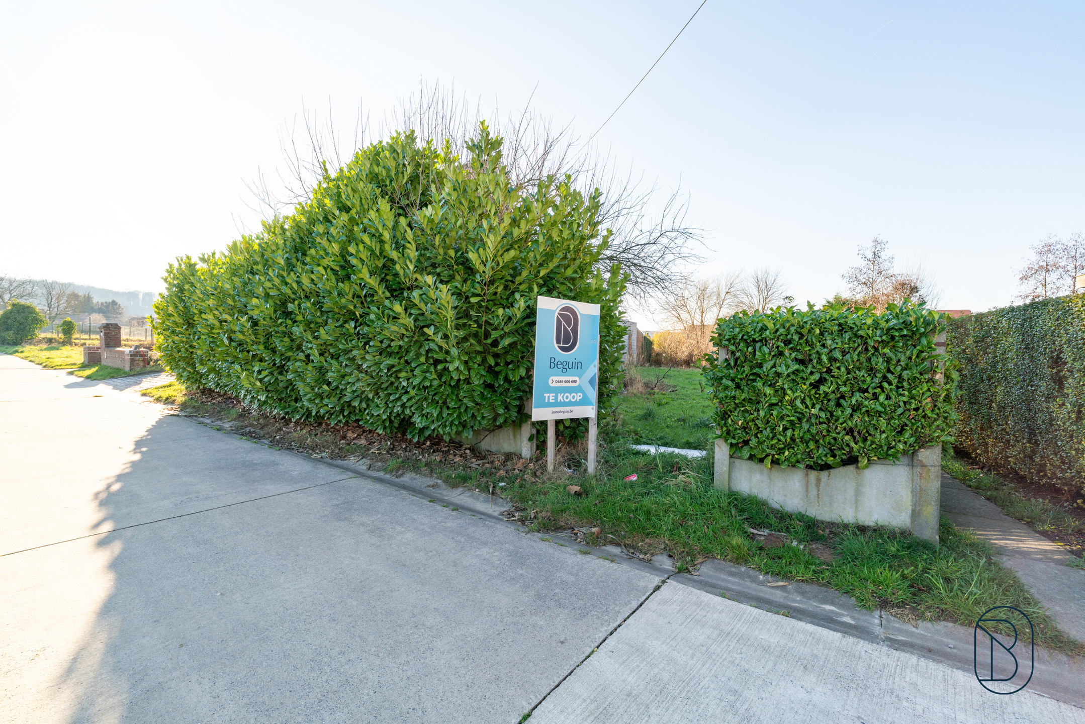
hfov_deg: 96.7
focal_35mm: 16
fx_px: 482
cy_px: 362
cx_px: 542
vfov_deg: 73.8
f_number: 11
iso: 250
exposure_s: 1/80
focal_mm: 16
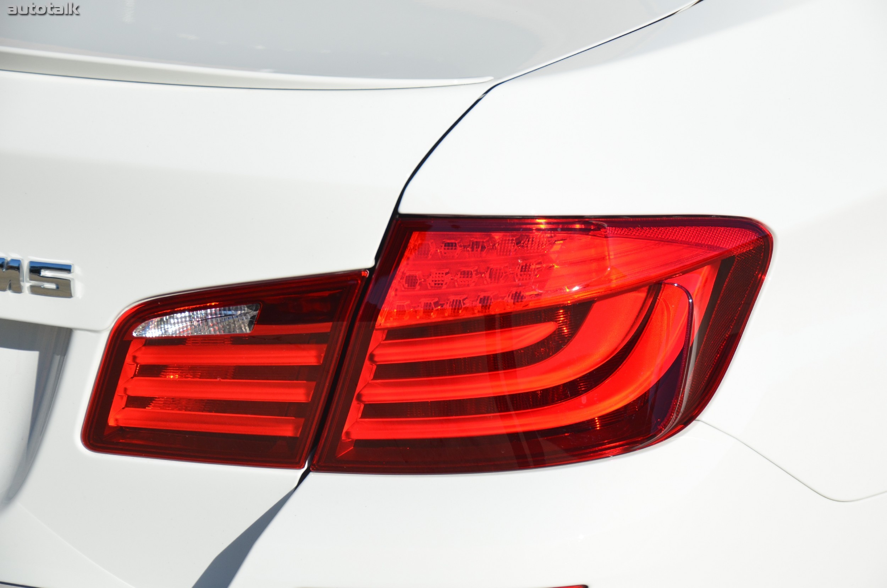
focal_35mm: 112
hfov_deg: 18.2
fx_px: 2766
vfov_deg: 12.1
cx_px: 444
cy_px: 294
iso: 400
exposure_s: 1/1600
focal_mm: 75
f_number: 6.3
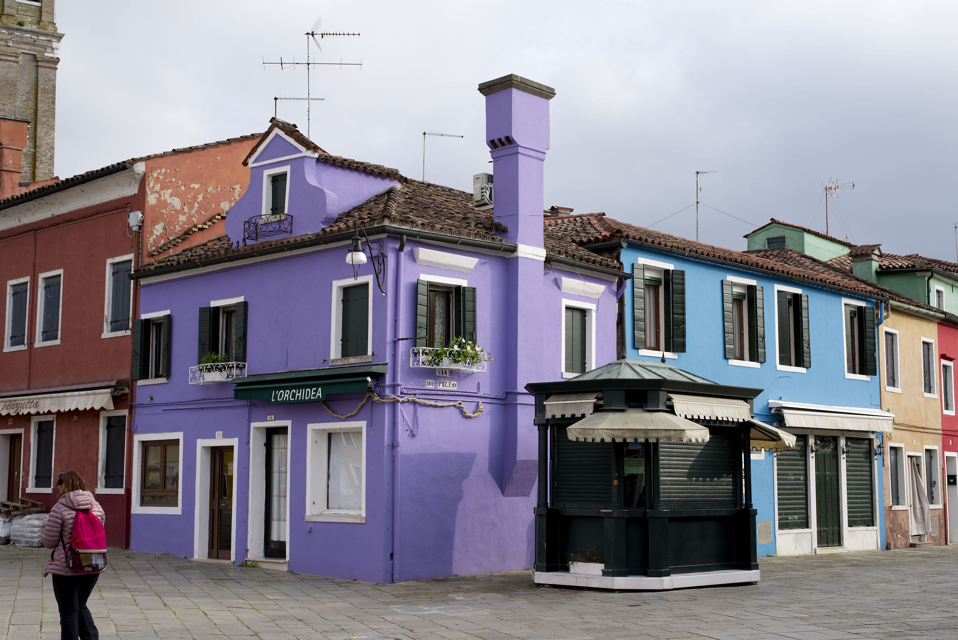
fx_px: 1332
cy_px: 320
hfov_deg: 39.6
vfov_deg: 27.0
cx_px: 479
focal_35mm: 50
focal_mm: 50
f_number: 5.6
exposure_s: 1/250
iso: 100
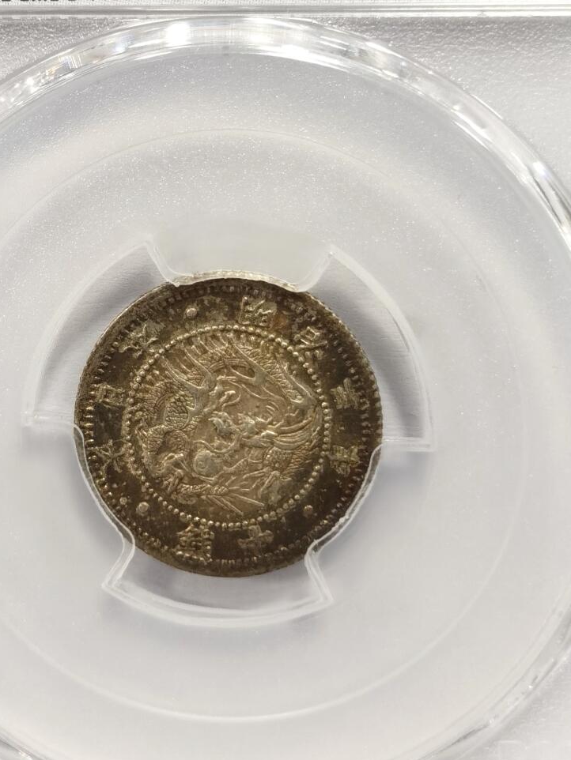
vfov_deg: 19.4
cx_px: 225
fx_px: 2220
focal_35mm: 101
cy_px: 224
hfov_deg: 14.6
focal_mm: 5.56
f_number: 16
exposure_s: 1/100
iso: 125
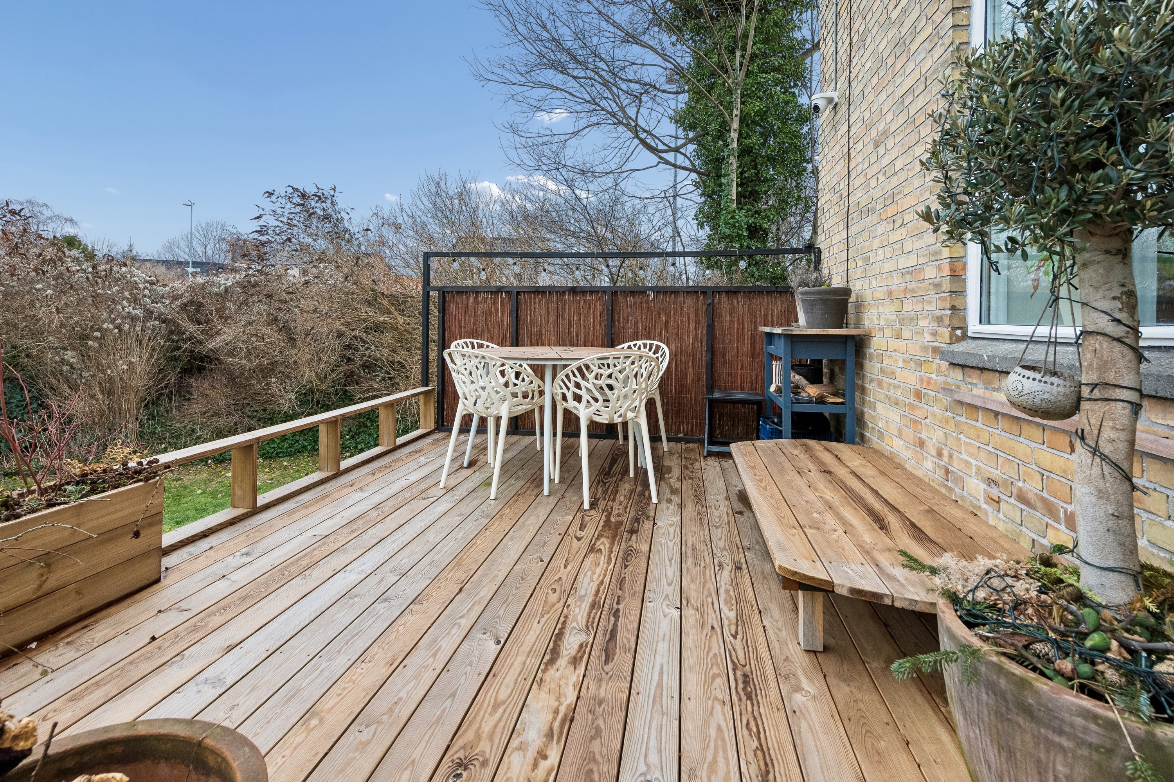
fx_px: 554
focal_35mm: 17
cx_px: 587
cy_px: 391
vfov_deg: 70.4
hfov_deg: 93.3
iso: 1000
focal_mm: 17
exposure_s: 1/125
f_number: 13
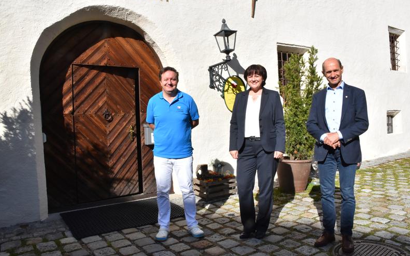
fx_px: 313
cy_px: 118
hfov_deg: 66.5
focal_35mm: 28
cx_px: 207
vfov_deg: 44.5
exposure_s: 1/250
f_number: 22
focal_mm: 18
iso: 800
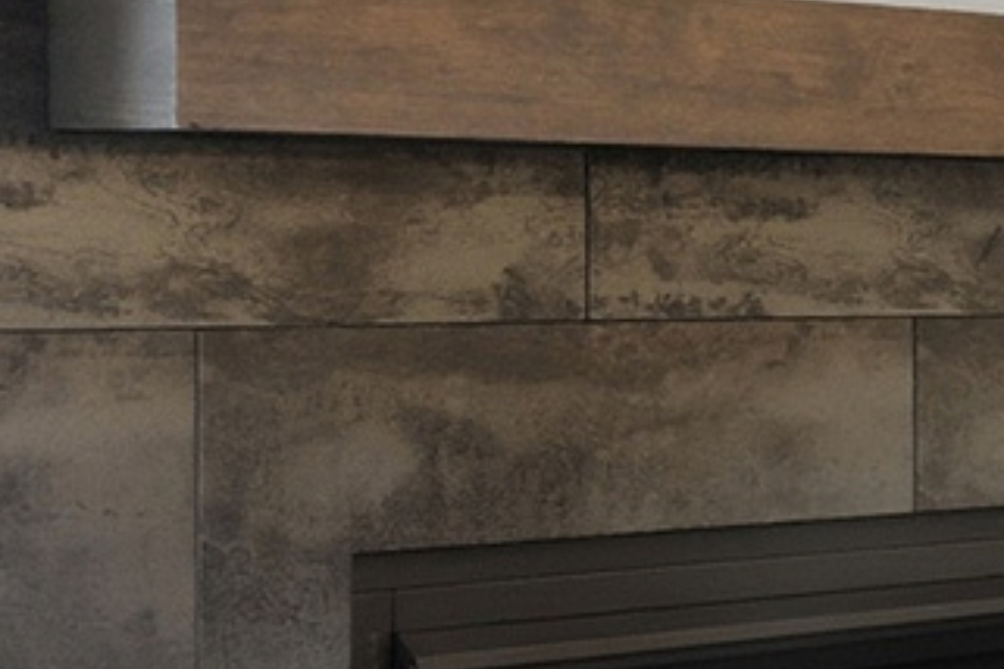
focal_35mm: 102
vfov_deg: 13.4
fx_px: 2844
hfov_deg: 12.1
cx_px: 2849
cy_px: 167
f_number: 9
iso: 250
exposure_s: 1/50
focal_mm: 16
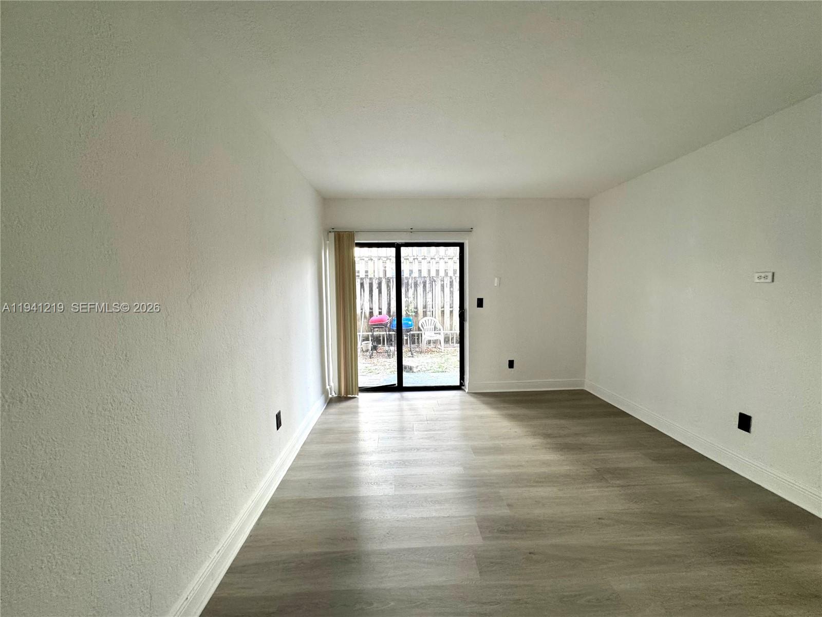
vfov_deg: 85.7
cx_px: 411
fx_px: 332
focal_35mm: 14
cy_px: 308
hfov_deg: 102.1
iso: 200
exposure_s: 1/60
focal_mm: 2.22
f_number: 2.2
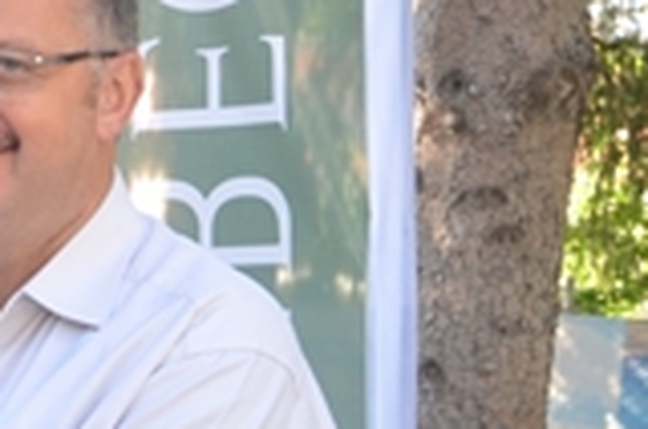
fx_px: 2587
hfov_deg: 12.7
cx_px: -587
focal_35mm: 144
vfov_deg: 9.3
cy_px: 550
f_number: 4.5
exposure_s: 1/80
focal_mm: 22
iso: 400
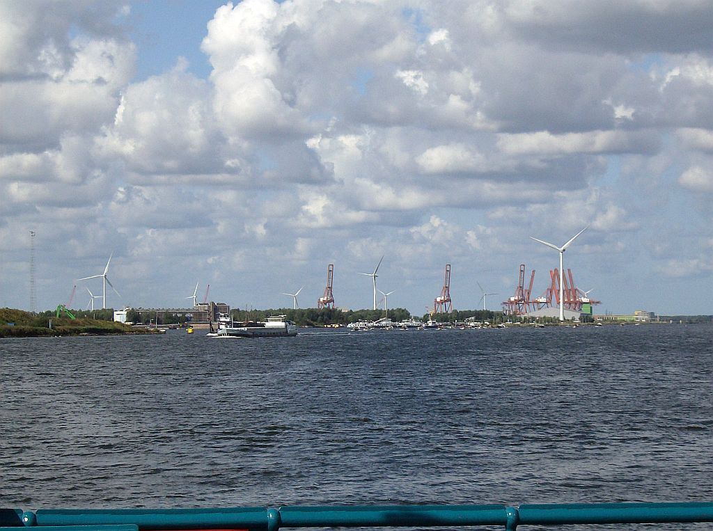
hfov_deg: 18.3
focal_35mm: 108
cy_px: 266
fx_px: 2219
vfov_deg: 13.7
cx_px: 356
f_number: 7.8
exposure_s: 1/686
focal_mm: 18
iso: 100
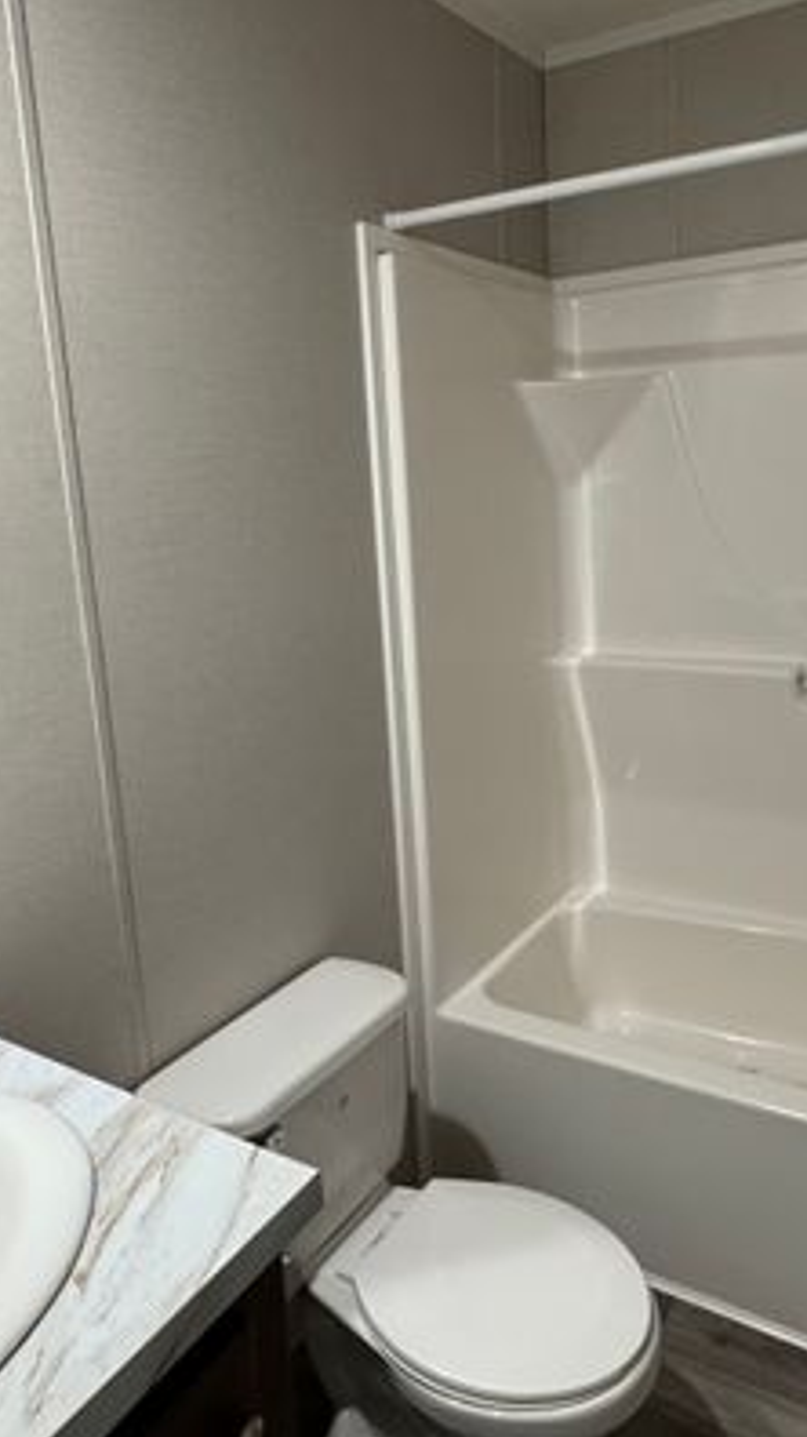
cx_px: 429
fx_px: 1028
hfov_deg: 42.8
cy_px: 657
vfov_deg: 69.7
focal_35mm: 27
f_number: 2.2
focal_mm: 2.22
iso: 250
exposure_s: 1/60
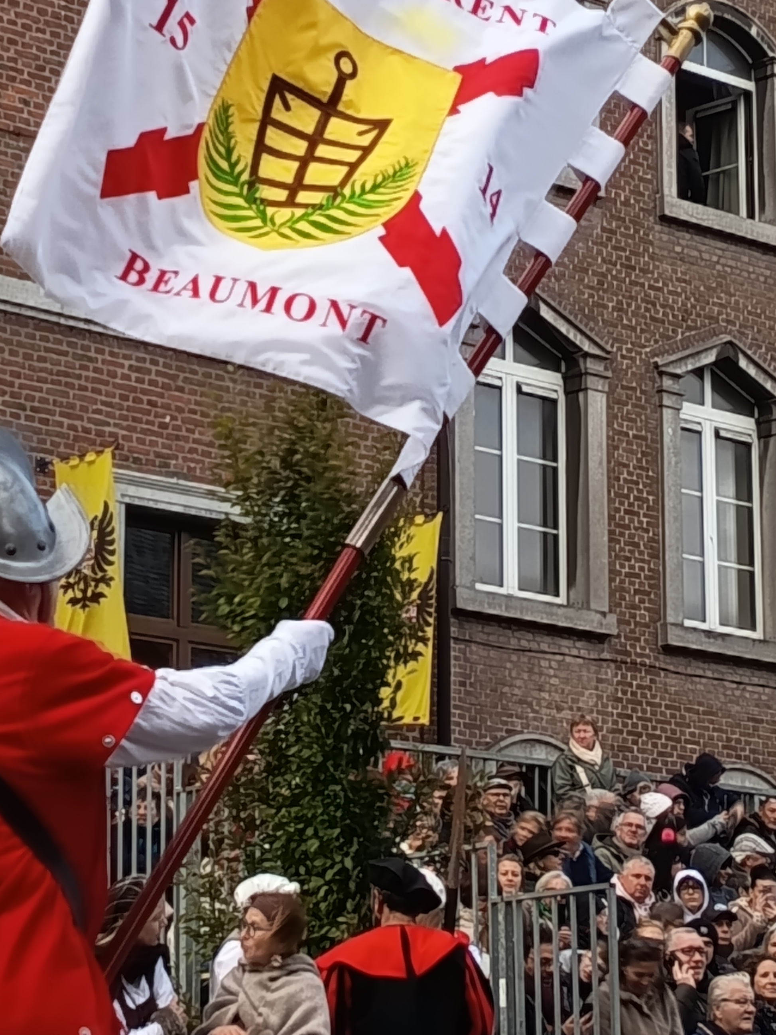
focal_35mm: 111
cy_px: 453
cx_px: 193
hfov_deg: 13.3
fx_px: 3318
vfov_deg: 17.7
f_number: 1.7
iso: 50
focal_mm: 5.27
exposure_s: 1/137
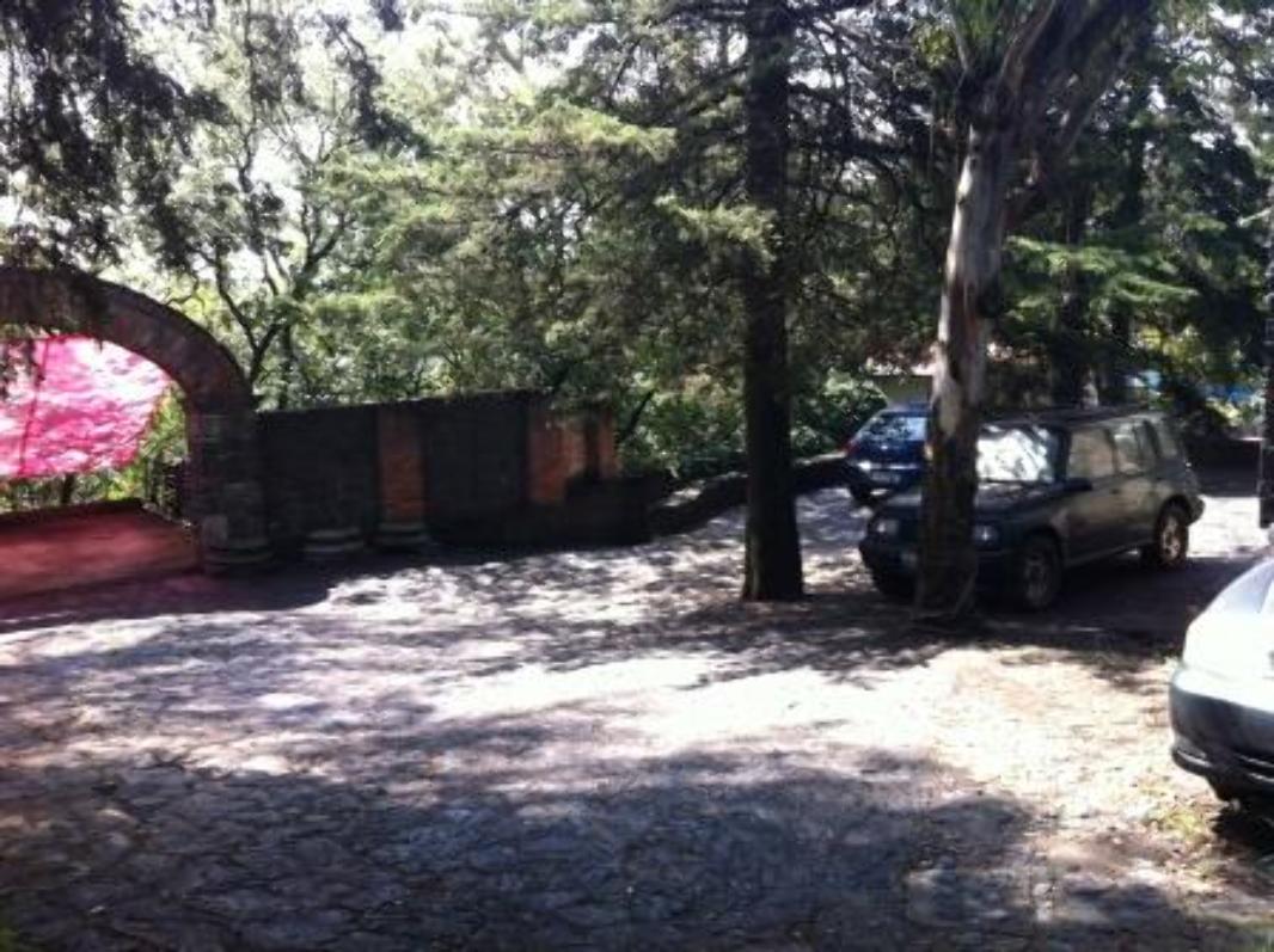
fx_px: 1287
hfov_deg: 52.7
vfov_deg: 40.6
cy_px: 476
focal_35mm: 35
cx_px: 637
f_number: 2.8
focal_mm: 3.85
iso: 80
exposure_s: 1/124
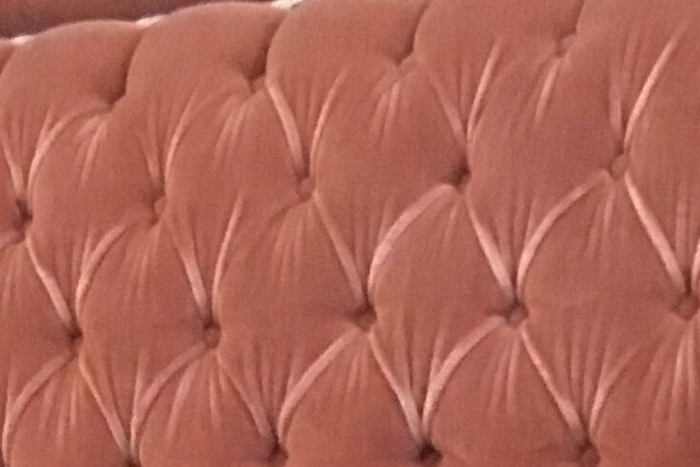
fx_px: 2781
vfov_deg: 8.8
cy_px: 1088
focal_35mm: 143
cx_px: 107
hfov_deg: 14.2
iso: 400
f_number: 2.4
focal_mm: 3.3
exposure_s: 1/17
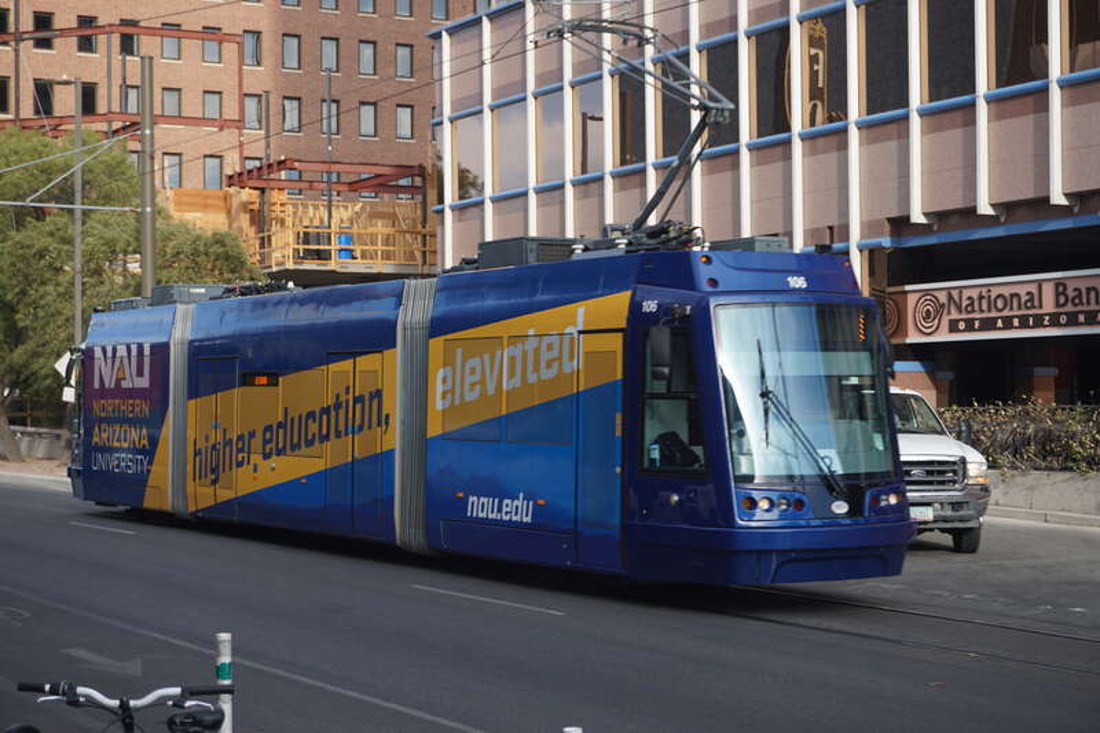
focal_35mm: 66
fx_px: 2016
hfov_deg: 30.5
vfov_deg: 20.6
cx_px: 550
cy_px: 366
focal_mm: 44
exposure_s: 1/160
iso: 100
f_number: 5.6
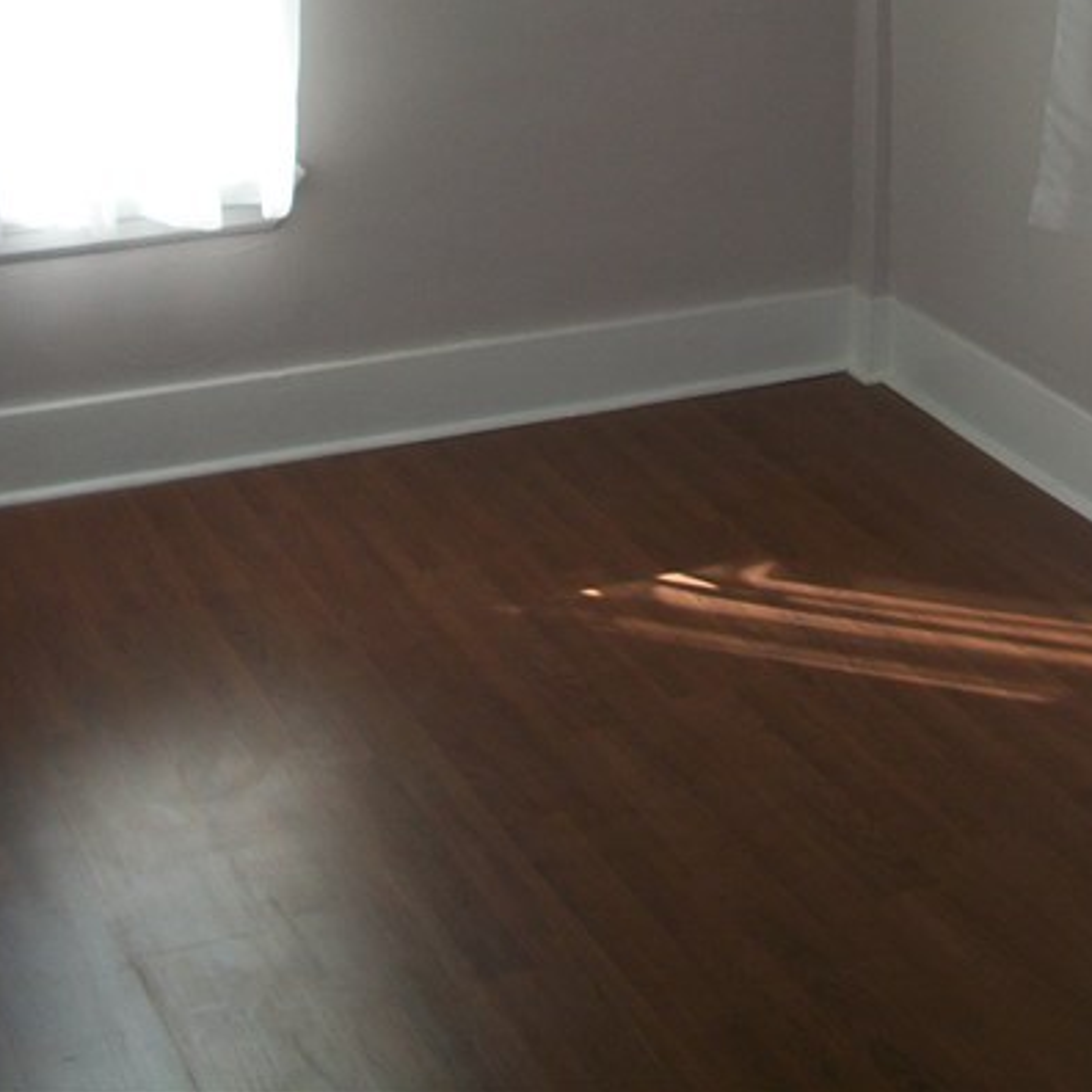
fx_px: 2855
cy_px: 36
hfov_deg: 21.6
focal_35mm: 80
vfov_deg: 21.0
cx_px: 676
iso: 80
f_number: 3.1
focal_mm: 6.3
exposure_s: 1/100
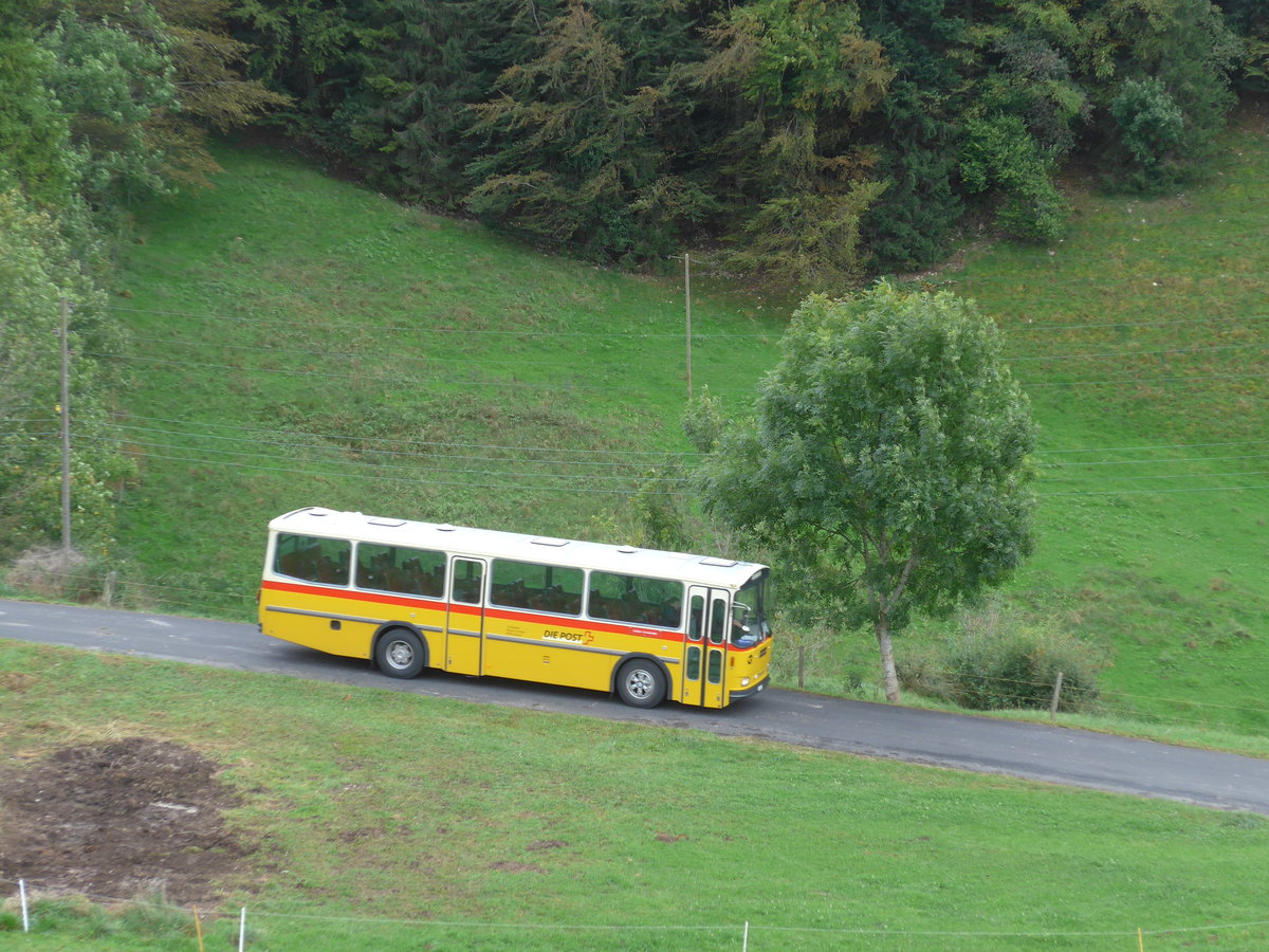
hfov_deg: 21.8
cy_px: 476
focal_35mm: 90
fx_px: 3299
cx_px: 634
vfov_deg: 16.4
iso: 125
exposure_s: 1/80
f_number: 4.6
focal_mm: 18
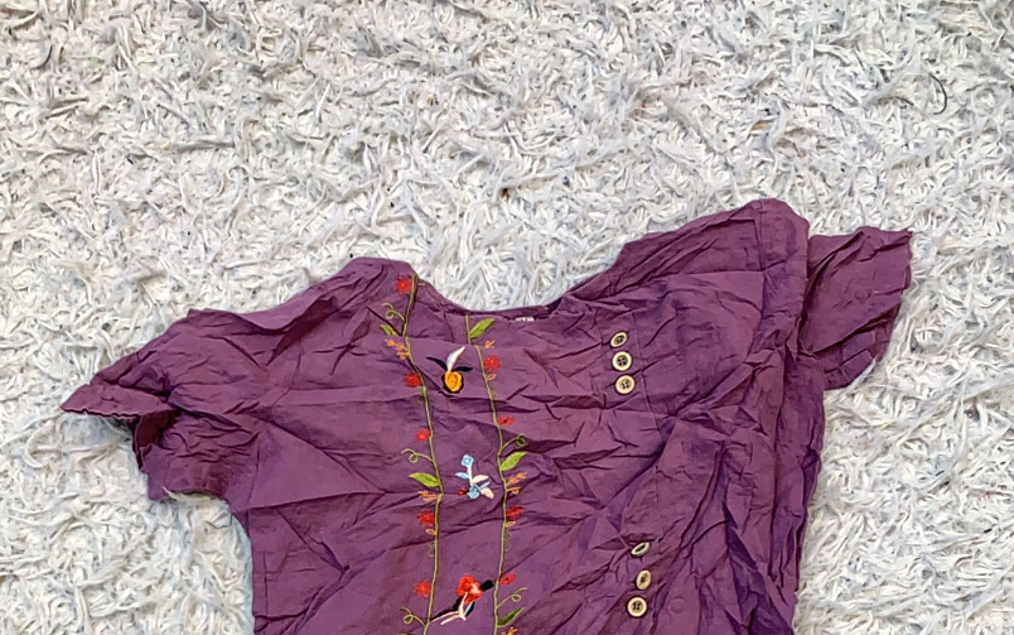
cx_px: 507
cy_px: 651
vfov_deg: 31.5
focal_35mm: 37
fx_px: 1023
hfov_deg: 52.7
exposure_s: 1/100
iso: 64
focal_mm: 4.25
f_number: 1.8
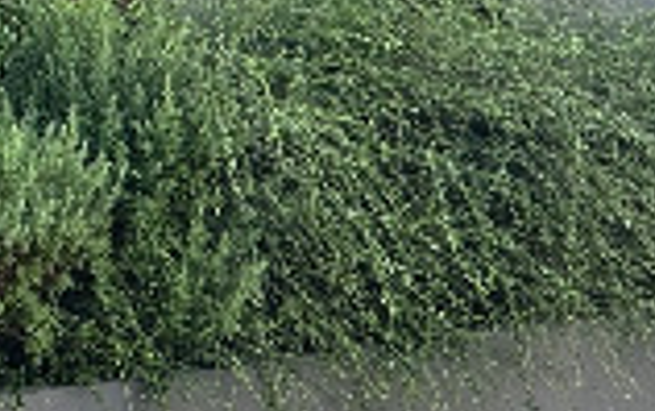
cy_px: -810
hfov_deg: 19.4
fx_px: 1679
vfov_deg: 10.3
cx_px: -311
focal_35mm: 94
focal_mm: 2.22
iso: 40
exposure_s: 1/121
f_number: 2.2
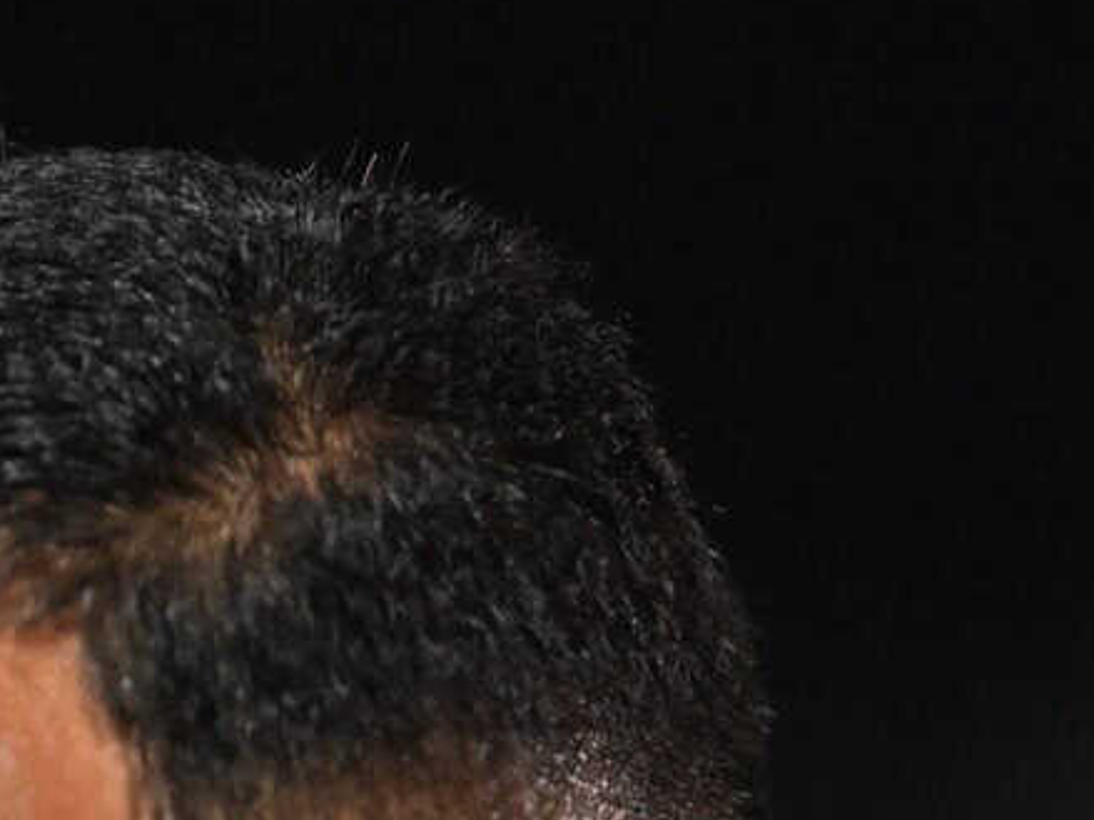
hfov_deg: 1.3
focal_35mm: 1577
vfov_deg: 0.9
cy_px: 1458
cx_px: -95
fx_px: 49826
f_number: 3.5
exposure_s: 1/1000
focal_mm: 400
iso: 8000
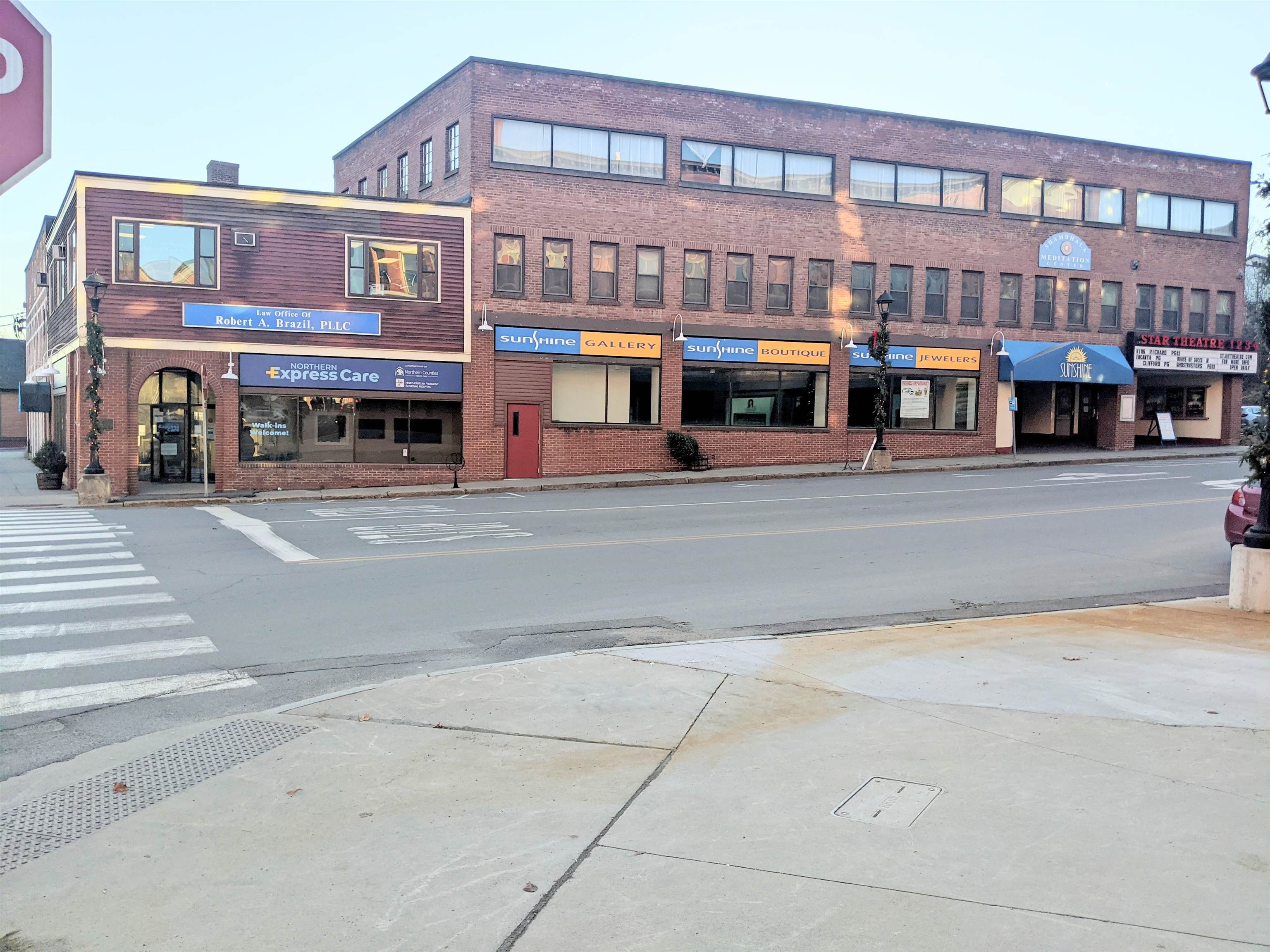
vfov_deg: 51.4
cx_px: 635
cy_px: 476
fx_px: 991
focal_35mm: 27
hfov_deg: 65.3
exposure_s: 1/1174
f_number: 1.8
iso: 54
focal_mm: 4.44
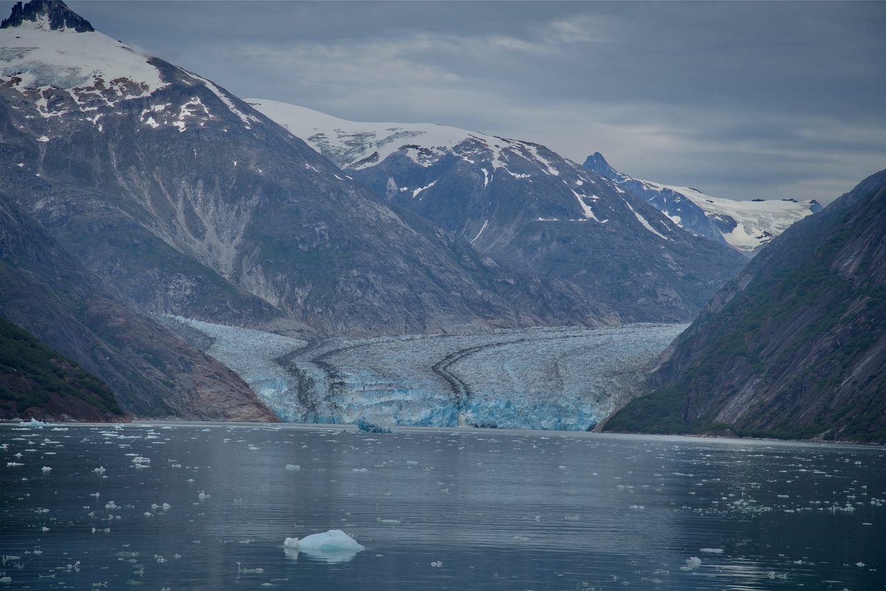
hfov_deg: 17.1
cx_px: 443
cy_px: 296
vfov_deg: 11.4
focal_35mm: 120
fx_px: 2954
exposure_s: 1/250
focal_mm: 120
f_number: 8
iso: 100
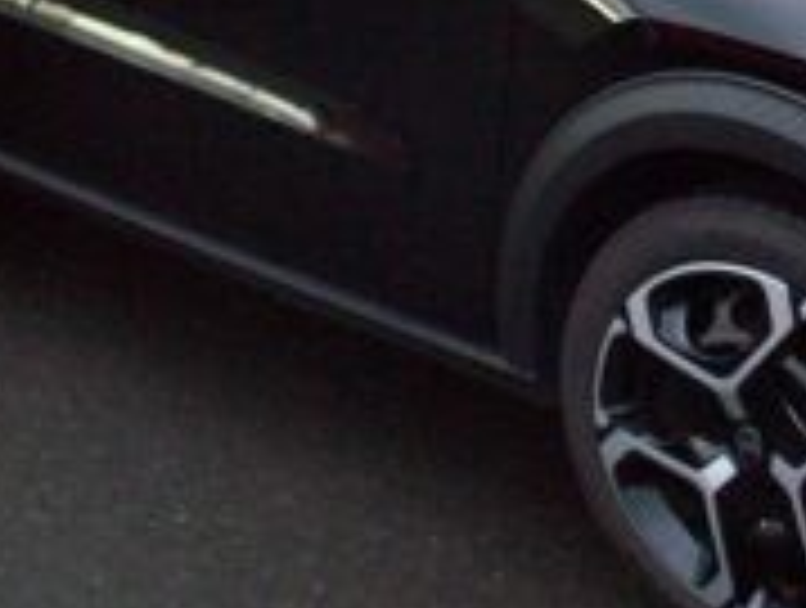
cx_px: 689
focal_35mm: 99
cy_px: 14
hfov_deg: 19.5
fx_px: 2310
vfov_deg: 14.8
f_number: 2.8
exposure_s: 1/64
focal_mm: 6.2
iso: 200
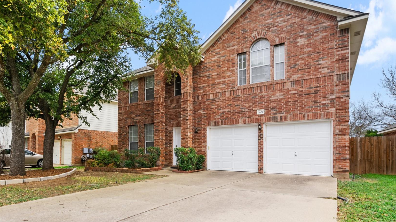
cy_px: 136
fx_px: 220
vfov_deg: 53.1
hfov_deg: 83.5
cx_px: 176
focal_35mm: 21
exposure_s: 1/15
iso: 250
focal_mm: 16
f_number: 9
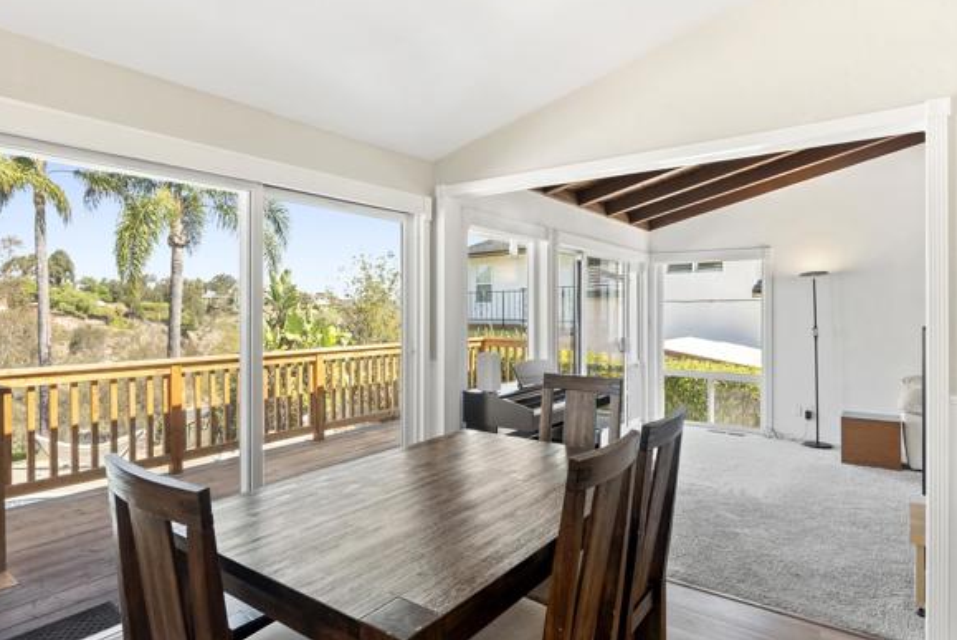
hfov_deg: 81.0
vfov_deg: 59.6
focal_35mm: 21
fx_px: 559
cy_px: 308
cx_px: 435
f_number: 8
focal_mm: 19
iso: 500
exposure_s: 1/10
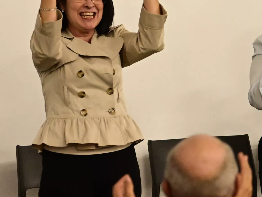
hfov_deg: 7.4
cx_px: 324
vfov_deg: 5.6
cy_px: 52
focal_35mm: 267
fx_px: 2020
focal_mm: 73
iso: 6400
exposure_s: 1/160
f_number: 2.8
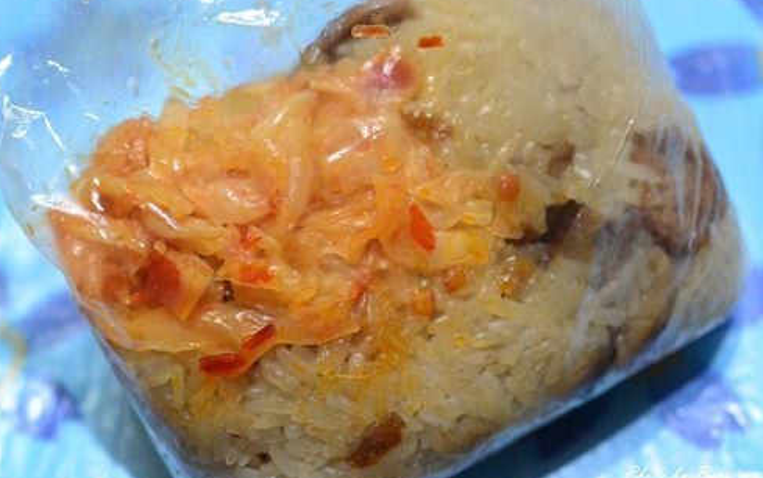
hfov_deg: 39.6
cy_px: 237
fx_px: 1061
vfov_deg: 25.4
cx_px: 379
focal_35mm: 51
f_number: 1.8
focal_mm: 18.5
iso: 800
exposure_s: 1/60
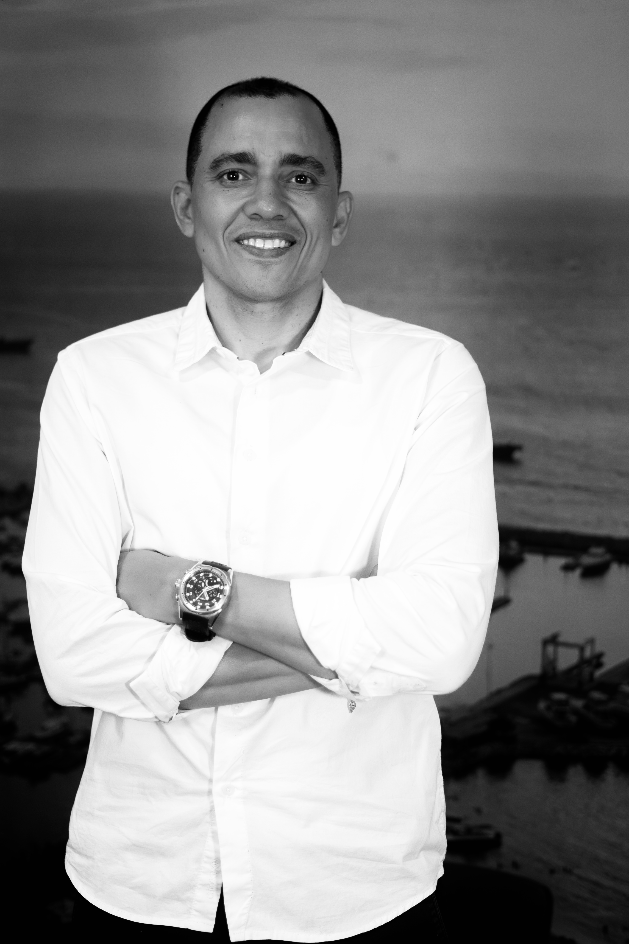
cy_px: 472
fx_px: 1965
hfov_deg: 18.2
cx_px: 314
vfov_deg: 27.0
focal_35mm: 75
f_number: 1.8
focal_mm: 50
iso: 1000
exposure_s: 1/640
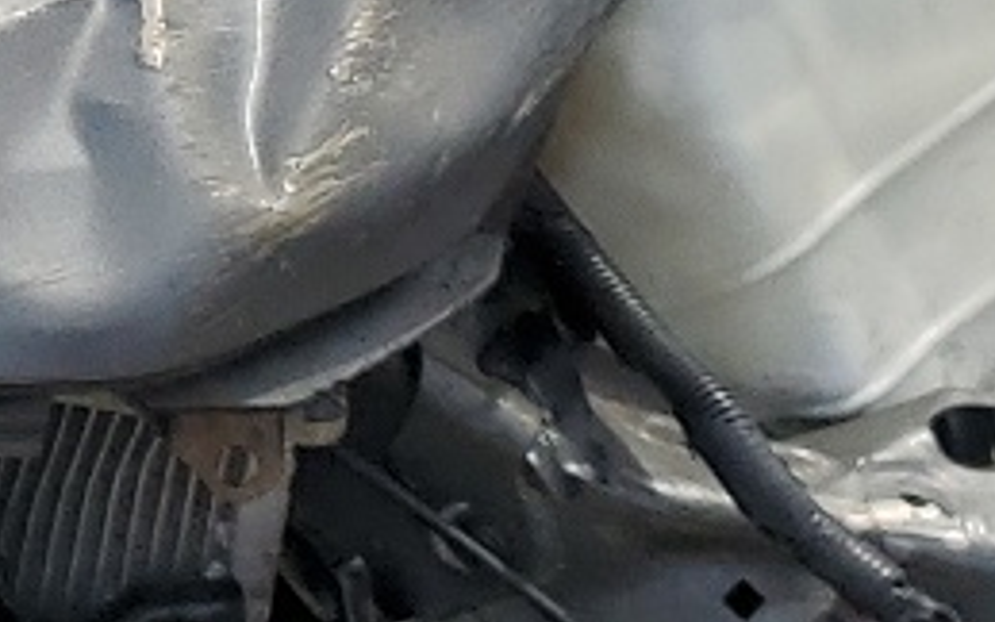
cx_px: -461
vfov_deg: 7.5
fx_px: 4611
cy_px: -388
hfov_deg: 11.8
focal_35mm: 170
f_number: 1.5
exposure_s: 1/5000
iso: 50
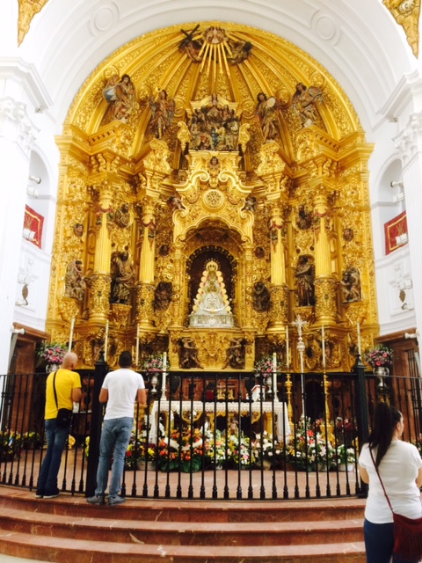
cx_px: 211
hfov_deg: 48.2
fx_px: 471
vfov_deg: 61.7
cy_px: 282
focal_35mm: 29
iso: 125
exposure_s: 1/33
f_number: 2.2
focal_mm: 4.15
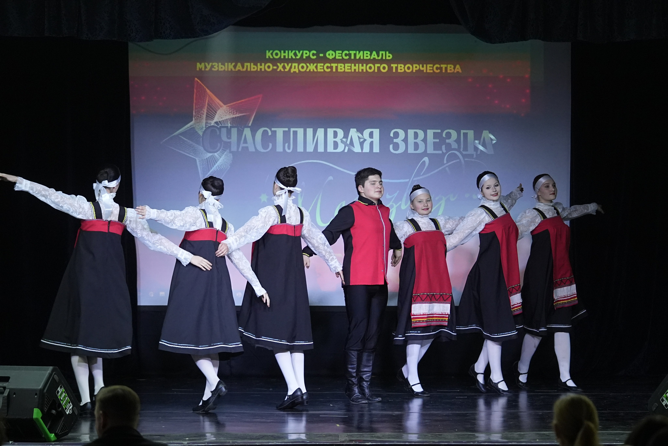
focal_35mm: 135
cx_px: 334
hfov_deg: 15.2
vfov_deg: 10.2
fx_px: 2505
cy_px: 223
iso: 3200
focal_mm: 90
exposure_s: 1/400
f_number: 2.8
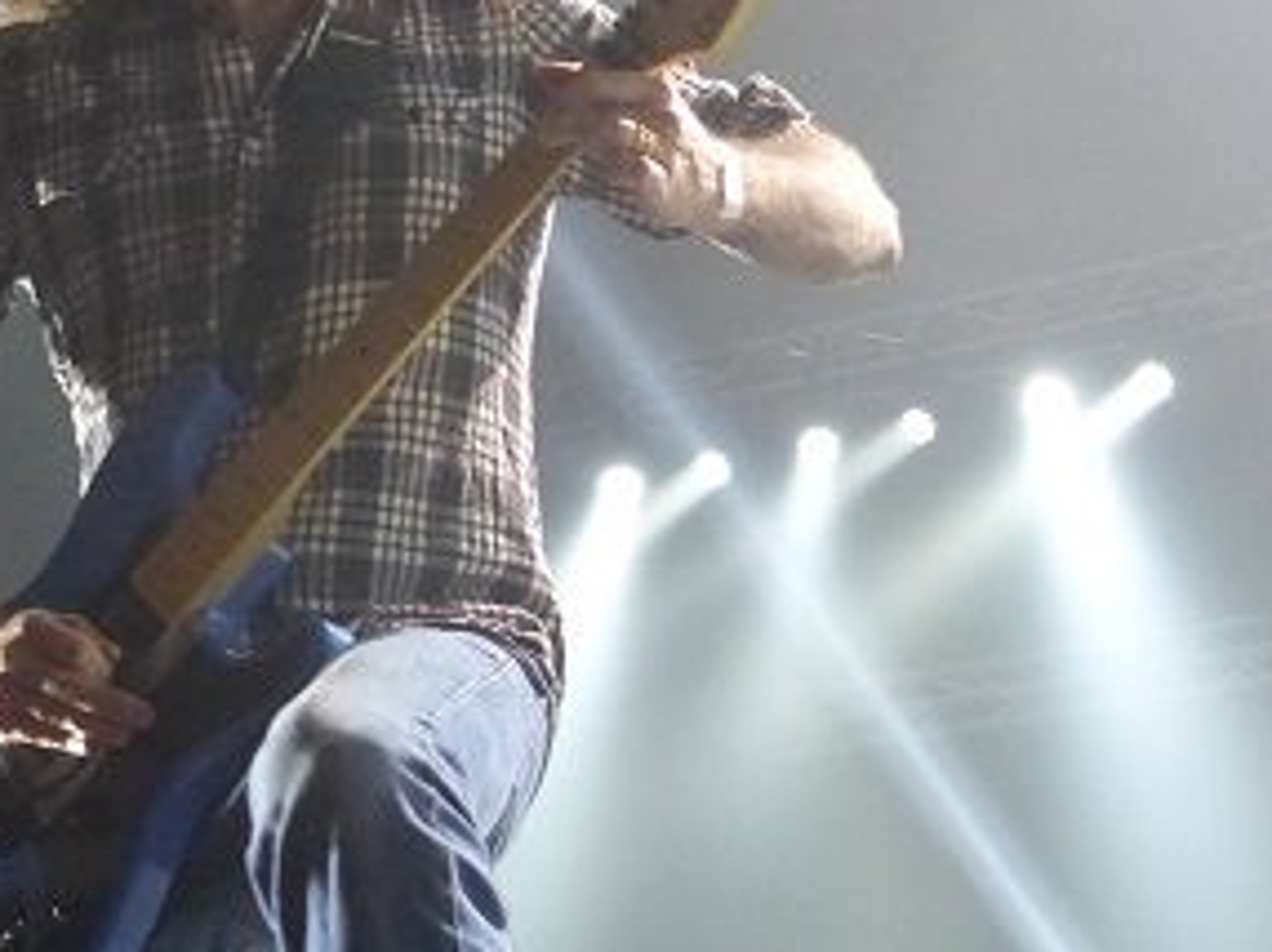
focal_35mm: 91
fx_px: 3341
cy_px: 311
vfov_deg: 16.2
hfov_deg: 21.5
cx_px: 500
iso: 800
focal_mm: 7.4
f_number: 2.8
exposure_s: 1/50
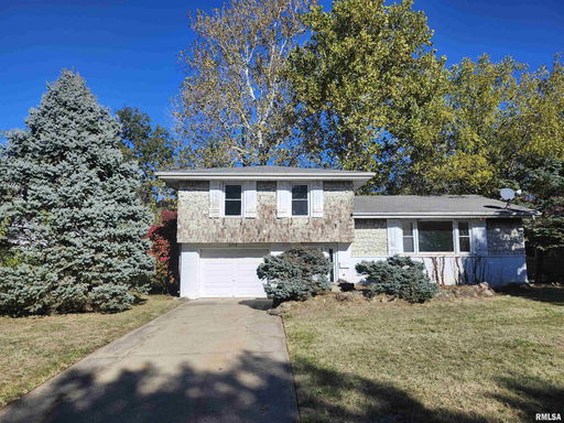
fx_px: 375
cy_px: 212
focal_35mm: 23
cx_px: 282
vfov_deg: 58.9
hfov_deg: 73.9
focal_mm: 5.54
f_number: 1.8
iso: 25
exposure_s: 1/2116
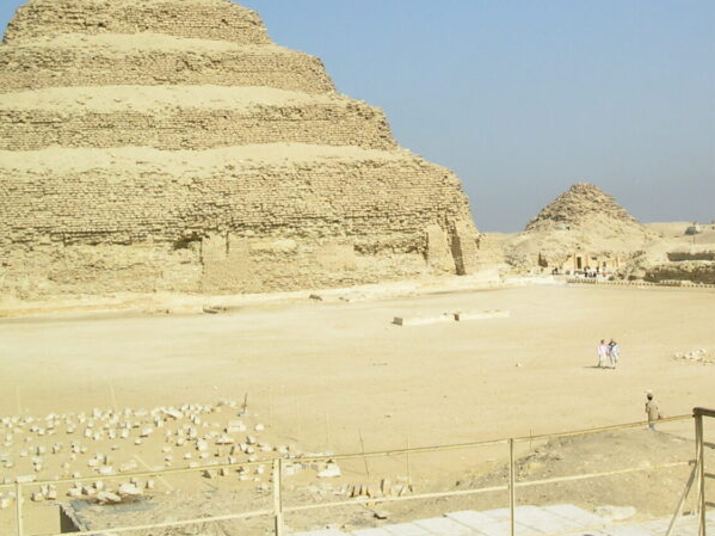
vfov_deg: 22.3
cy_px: 109
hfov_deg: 29.5
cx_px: 517
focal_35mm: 65
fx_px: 1342
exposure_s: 1/750
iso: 100
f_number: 5.6
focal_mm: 7.8
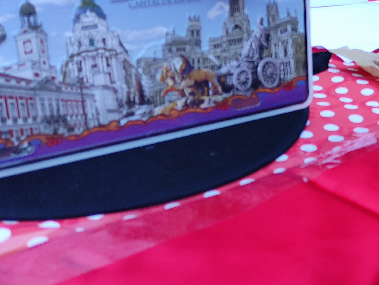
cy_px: 104
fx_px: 581
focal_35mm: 53
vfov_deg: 27.4
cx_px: 370
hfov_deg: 33.4
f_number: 1.89
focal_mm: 5.43
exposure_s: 1/100
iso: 105
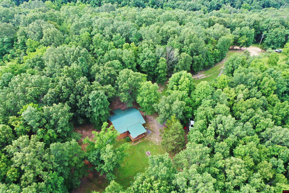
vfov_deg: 46.4
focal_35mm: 28
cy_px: 96
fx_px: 225
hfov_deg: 65.5
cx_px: 144
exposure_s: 1/200
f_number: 2.8
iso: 100
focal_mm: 10.26
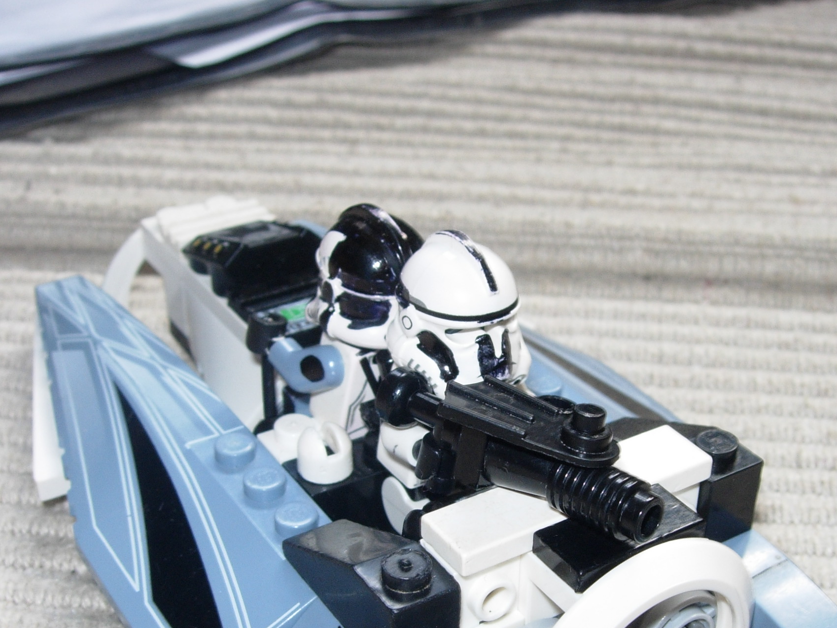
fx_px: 1403
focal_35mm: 58
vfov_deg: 25.0
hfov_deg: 33.0
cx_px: 536
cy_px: 455
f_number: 4.8
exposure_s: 1/7.1
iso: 79
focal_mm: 7.8
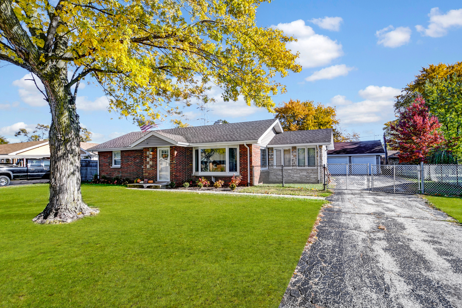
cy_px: 154
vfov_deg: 67.4
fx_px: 231
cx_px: 231
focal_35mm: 18
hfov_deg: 90.0
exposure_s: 1/3200
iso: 200
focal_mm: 12
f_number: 3.8
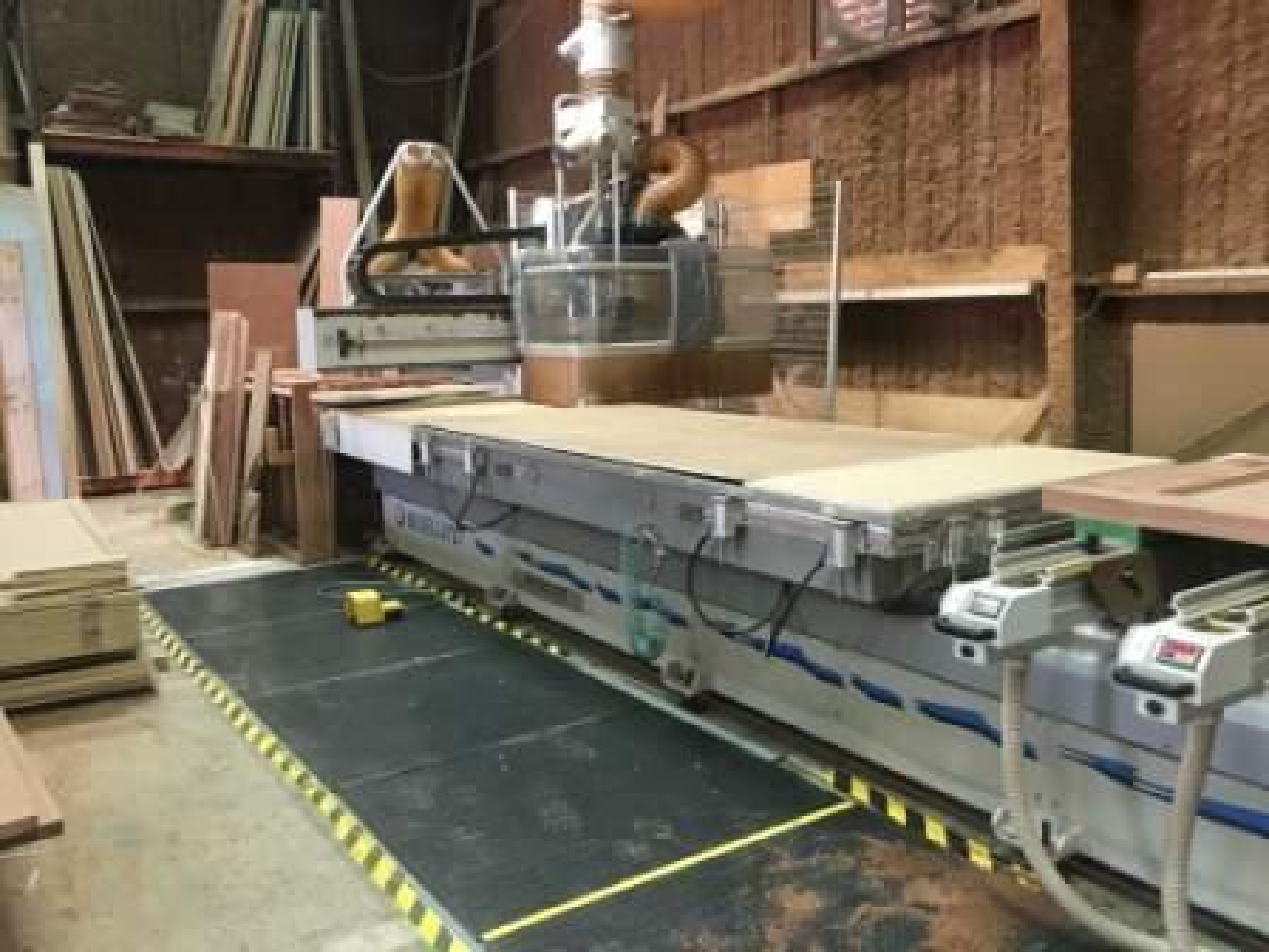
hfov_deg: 61.7
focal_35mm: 29
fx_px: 1063
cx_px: 634
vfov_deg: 48.2
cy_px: 476
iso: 125
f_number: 2.2
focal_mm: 4.15
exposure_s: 1/30
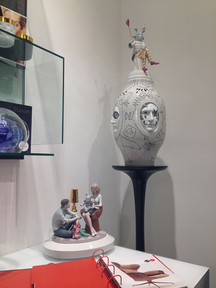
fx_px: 275
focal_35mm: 33
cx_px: 108
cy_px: 144
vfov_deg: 55.3
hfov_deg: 43.0
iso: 50
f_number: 2.4
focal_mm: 4.12
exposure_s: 1/60
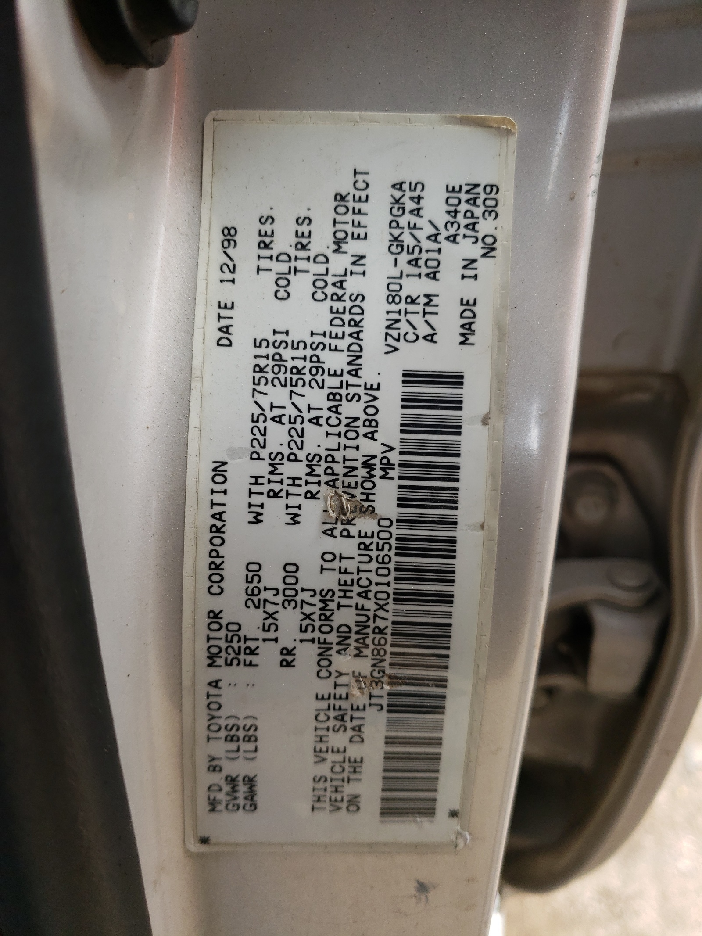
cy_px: 468
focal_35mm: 26
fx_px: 703
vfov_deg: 67.3
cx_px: 351
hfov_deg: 53.1
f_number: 1.5
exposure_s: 1/238
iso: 50
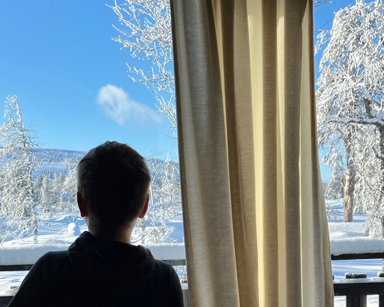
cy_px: 260
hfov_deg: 30.9
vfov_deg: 24.4
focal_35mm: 61
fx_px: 693
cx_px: 151
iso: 50
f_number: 1.5
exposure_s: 1/1553
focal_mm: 5.7
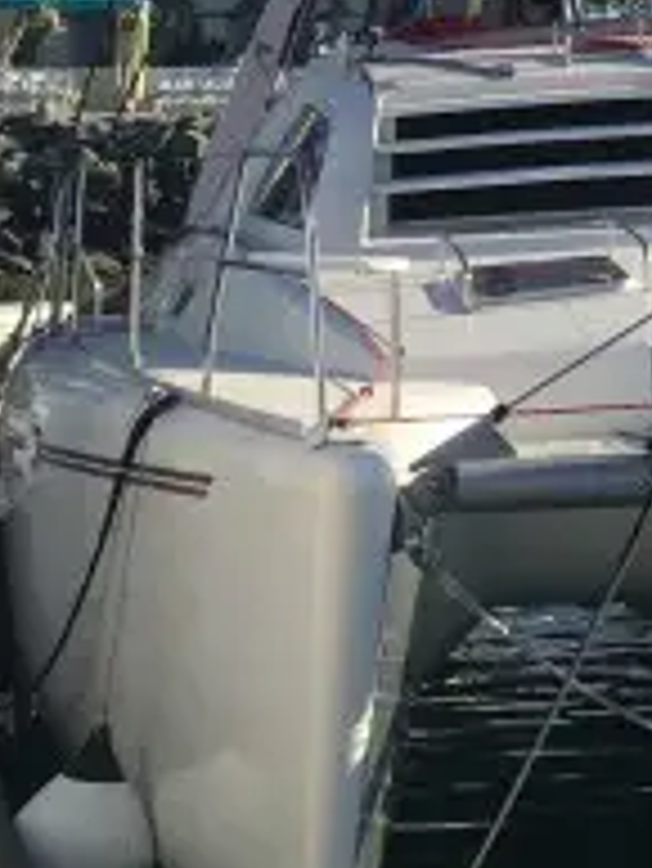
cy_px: -693
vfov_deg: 14.4
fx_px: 3010
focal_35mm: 120
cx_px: 895
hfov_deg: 11.9
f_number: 2.2
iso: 25
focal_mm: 4.15
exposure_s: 1/1709
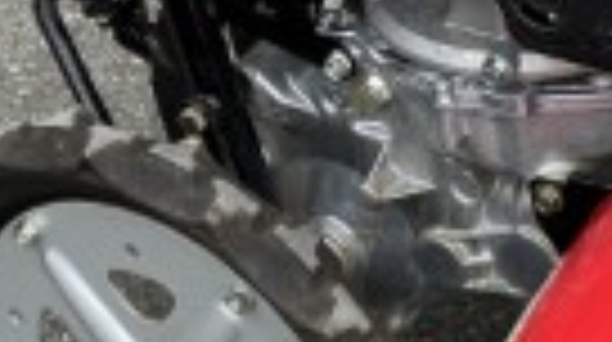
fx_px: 2333
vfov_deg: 8.3
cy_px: -117
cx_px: 351
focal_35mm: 144
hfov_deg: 14.9
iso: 50
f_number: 1.8
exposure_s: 1/100
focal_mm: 3.99
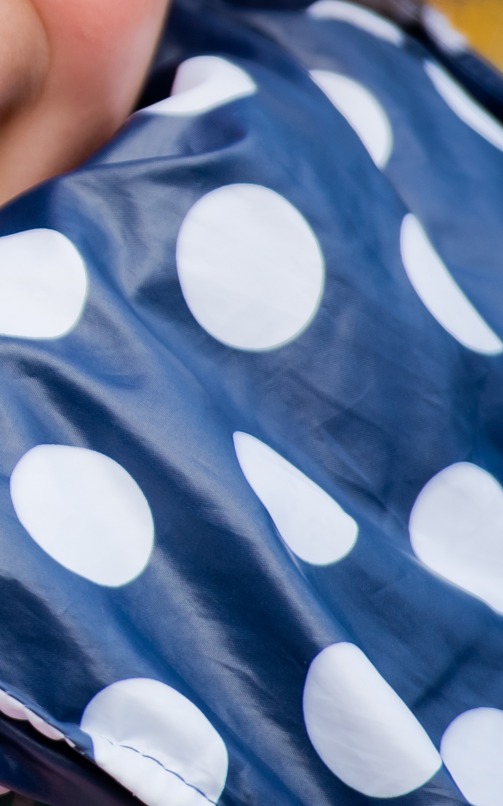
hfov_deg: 1.4
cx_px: -940
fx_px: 19883
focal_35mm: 906
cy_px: -107
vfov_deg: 2.3
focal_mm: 190
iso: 100
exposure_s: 1/200
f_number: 3.5
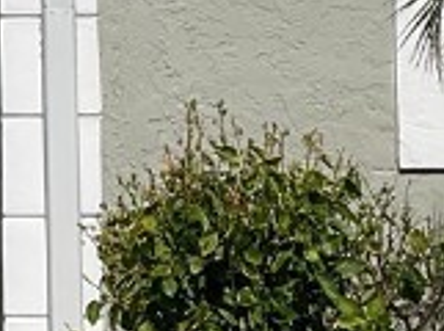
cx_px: -146
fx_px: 2368
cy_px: -80
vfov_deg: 7.9
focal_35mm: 185
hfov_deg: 10.5
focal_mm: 3
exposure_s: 1/5814
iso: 16
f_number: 1.8
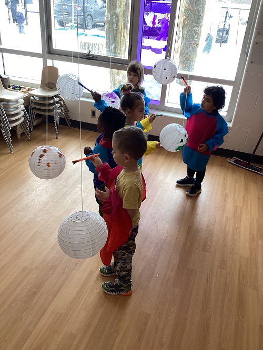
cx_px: 132
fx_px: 314
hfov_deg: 45.5
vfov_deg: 58.3
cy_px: 175
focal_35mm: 31
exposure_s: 1/50
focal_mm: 3.3
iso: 64
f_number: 2.4
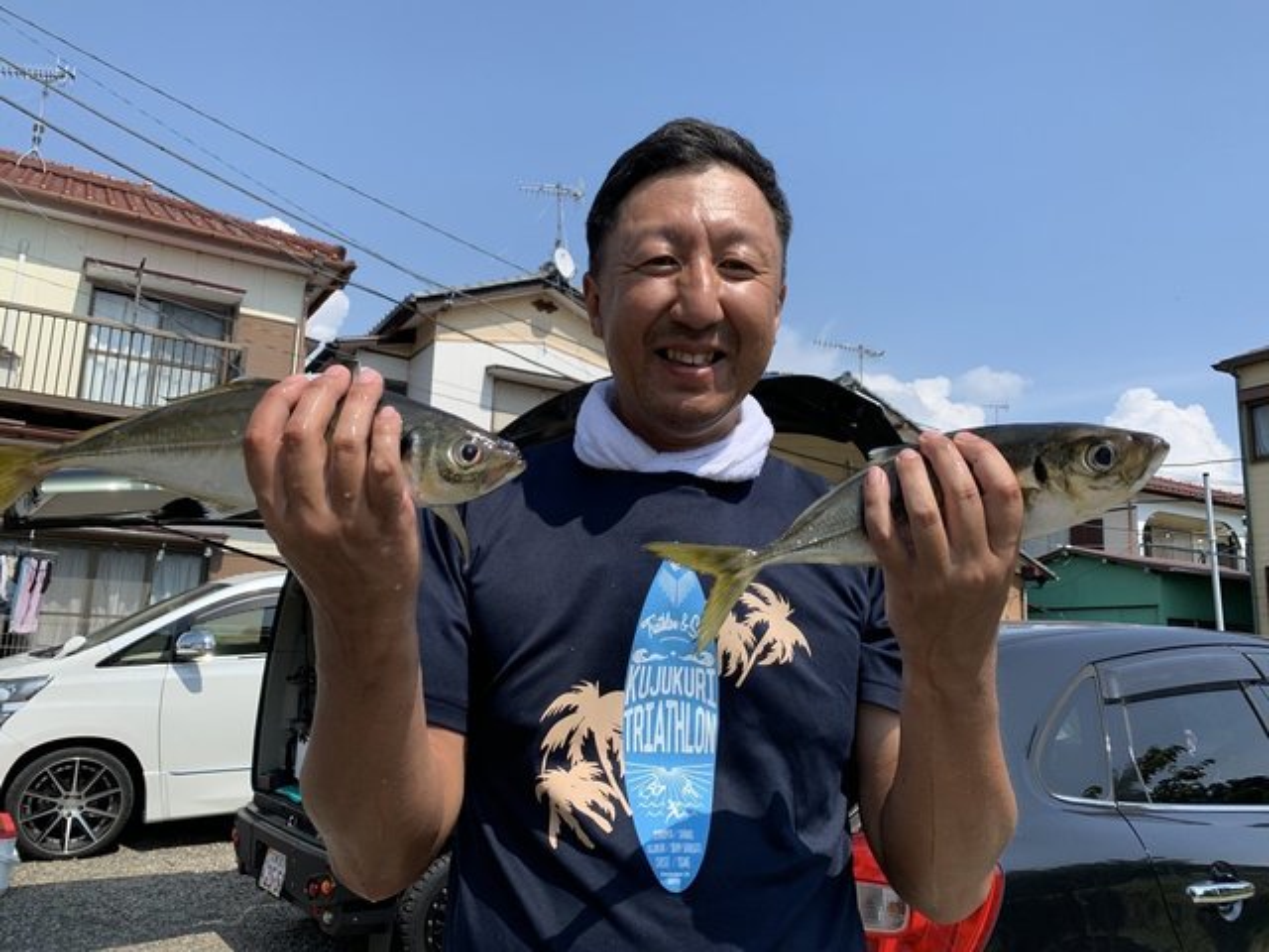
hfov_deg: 67.3
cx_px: 634
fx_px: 953
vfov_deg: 53.1
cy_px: 476
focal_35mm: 26
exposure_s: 1/1992
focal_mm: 4.25
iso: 25
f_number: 1.8
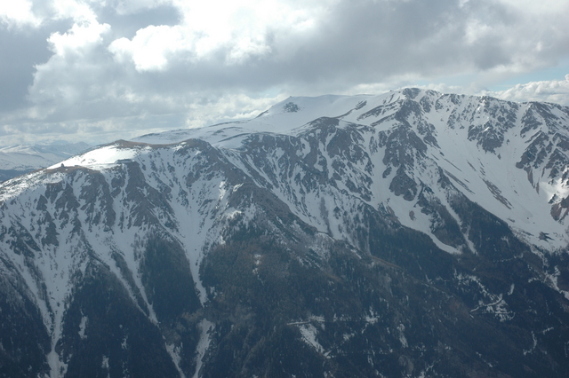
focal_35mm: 57
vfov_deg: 23.8
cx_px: 284
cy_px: 189
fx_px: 900
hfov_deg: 35.1
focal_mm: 38
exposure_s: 1/320
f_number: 9
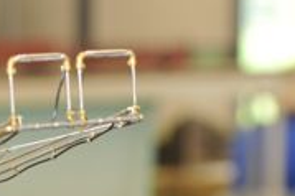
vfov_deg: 5.8
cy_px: 324
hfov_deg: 8.6
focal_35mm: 233
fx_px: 1908
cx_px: -150
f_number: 8
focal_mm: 65
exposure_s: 1/50
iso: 640
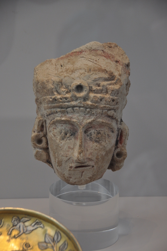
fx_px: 943
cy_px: 126
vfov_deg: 15.2
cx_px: 84
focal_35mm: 135
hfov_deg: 10.1
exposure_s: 1/50
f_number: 5.3
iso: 500
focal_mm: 90
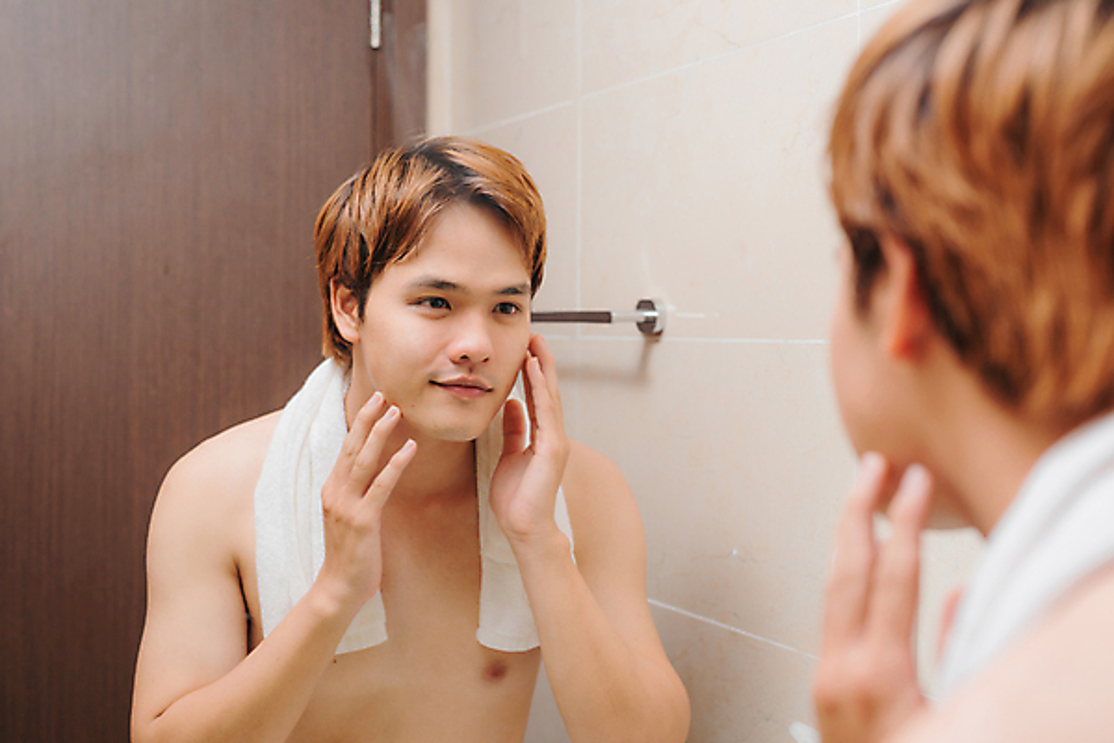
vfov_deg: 27.0
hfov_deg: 39.6
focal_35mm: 50
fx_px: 1547
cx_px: 557
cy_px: 372
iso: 200
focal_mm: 50
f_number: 4
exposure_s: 1/160
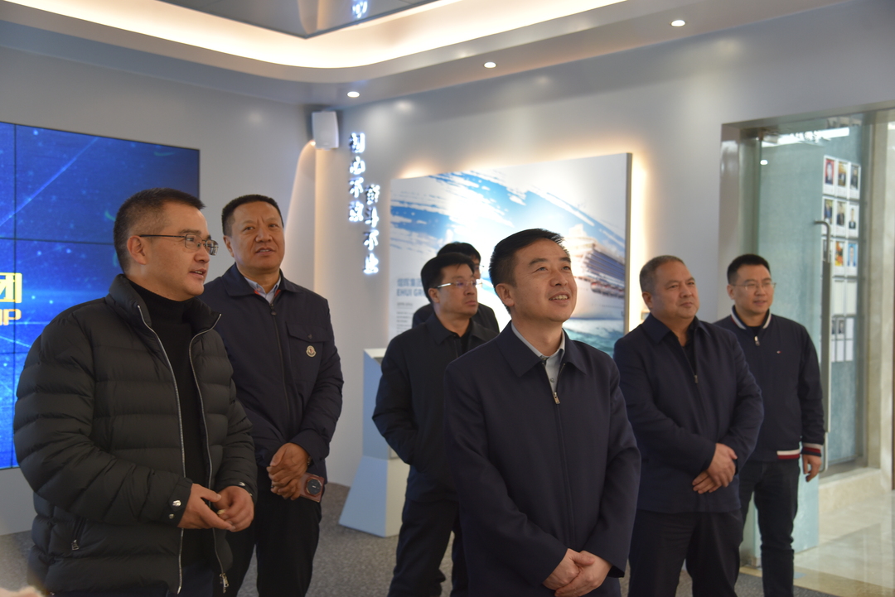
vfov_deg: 35.1
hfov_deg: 50.7
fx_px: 945
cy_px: 298
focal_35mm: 38
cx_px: 448
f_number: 4
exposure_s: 1/60
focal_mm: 38
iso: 1000
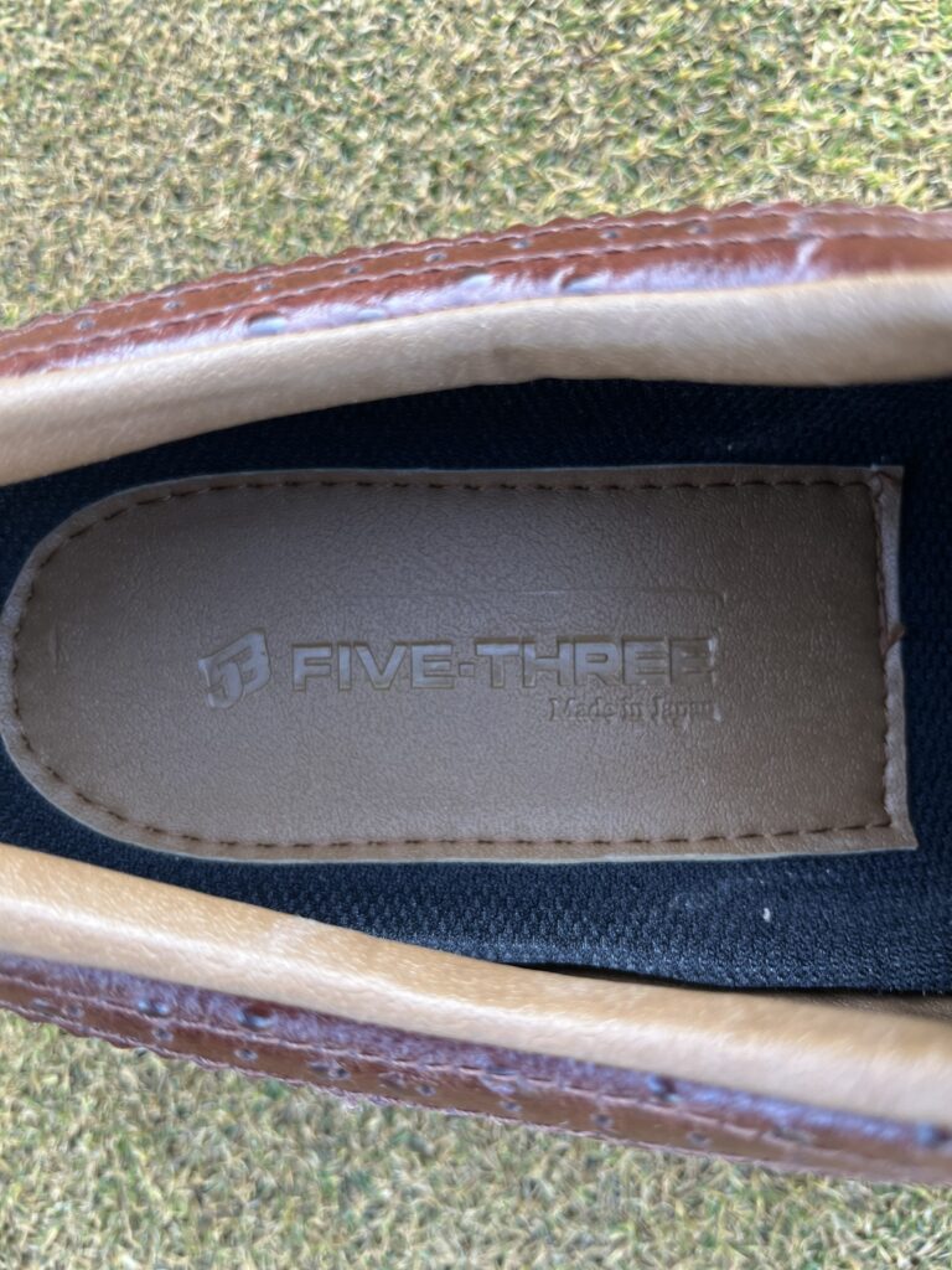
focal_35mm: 26
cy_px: 635
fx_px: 953
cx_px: 476
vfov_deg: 67.3
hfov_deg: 53.1
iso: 80
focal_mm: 5.1
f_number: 1.6
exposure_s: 1/122
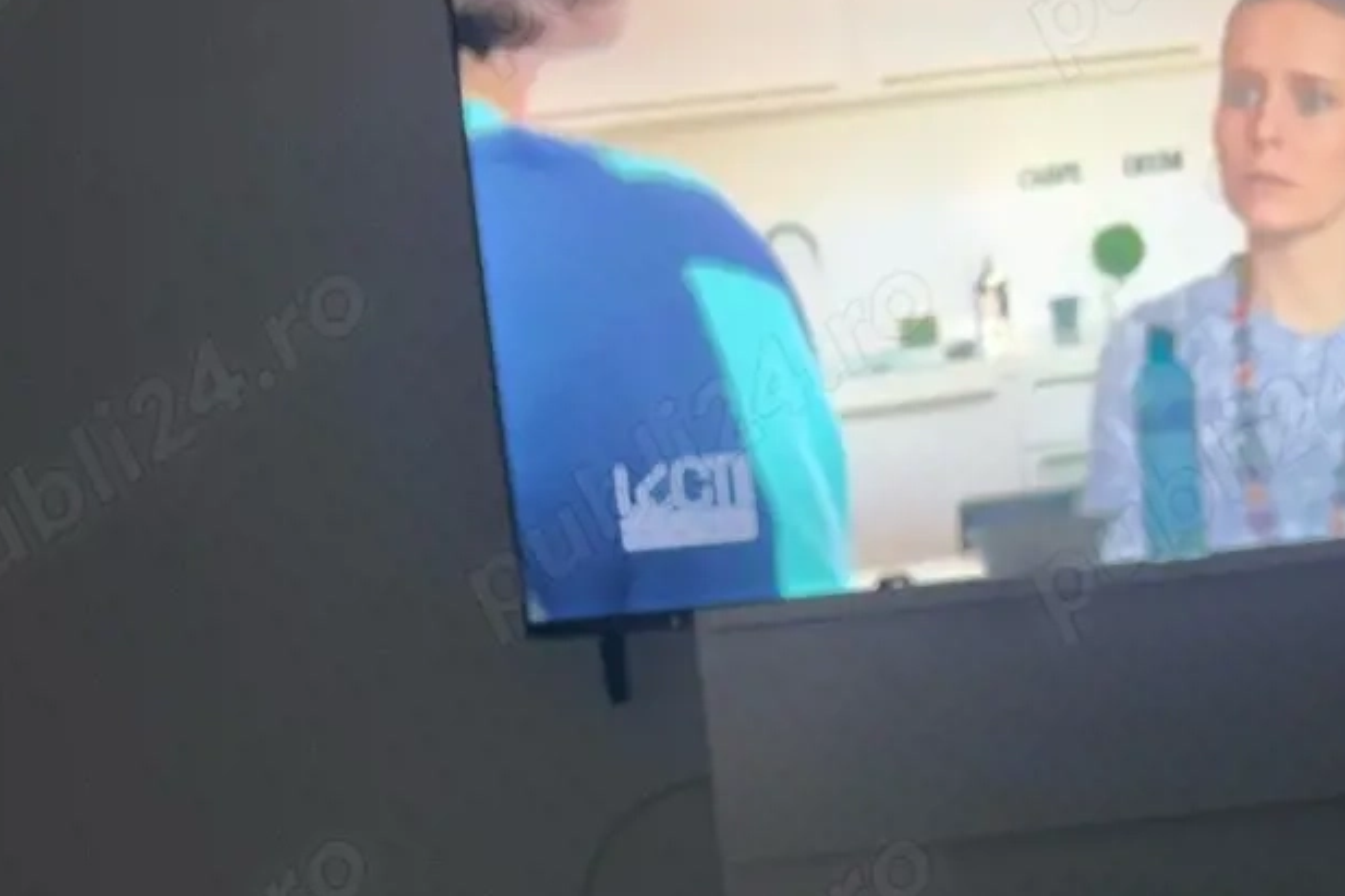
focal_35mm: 54
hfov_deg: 36.7
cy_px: 1099
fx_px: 2017
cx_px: 841
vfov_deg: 22.8
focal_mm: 6.76
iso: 50
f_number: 1.78
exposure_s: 1/16
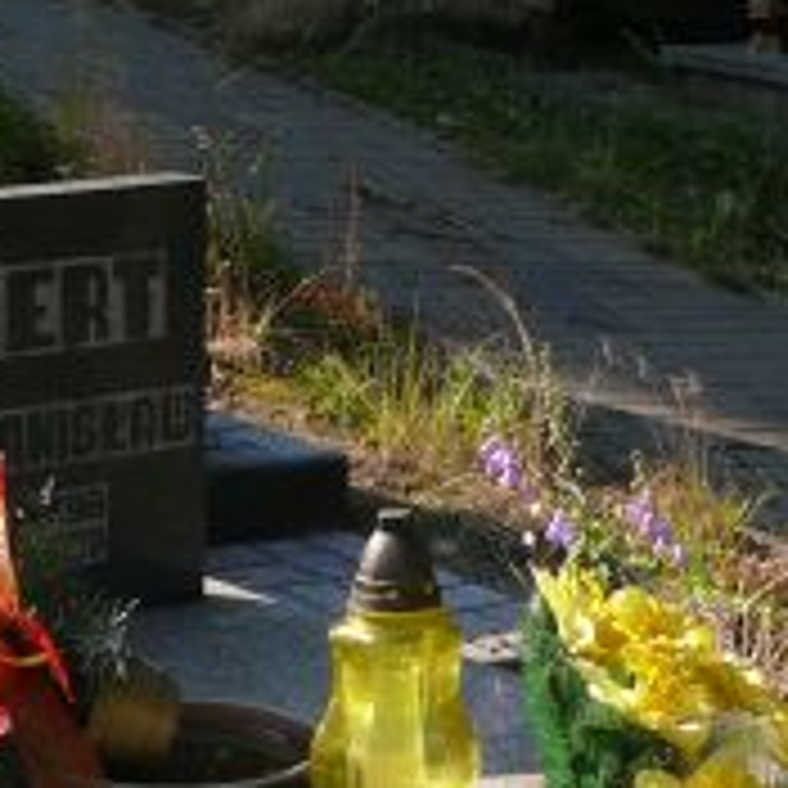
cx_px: 365
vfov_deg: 14.9
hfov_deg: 15.4
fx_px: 2910
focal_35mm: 113
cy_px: 919
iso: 100
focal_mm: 7.4
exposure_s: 1/200
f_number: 5.6
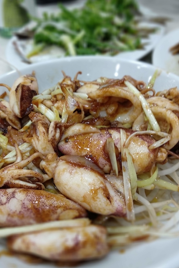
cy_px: 142
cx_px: 73
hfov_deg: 44.8
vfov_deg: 63.6
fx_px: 216
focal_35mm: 29
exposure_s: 1/25
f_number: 2.2
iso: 400
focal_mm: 3.81
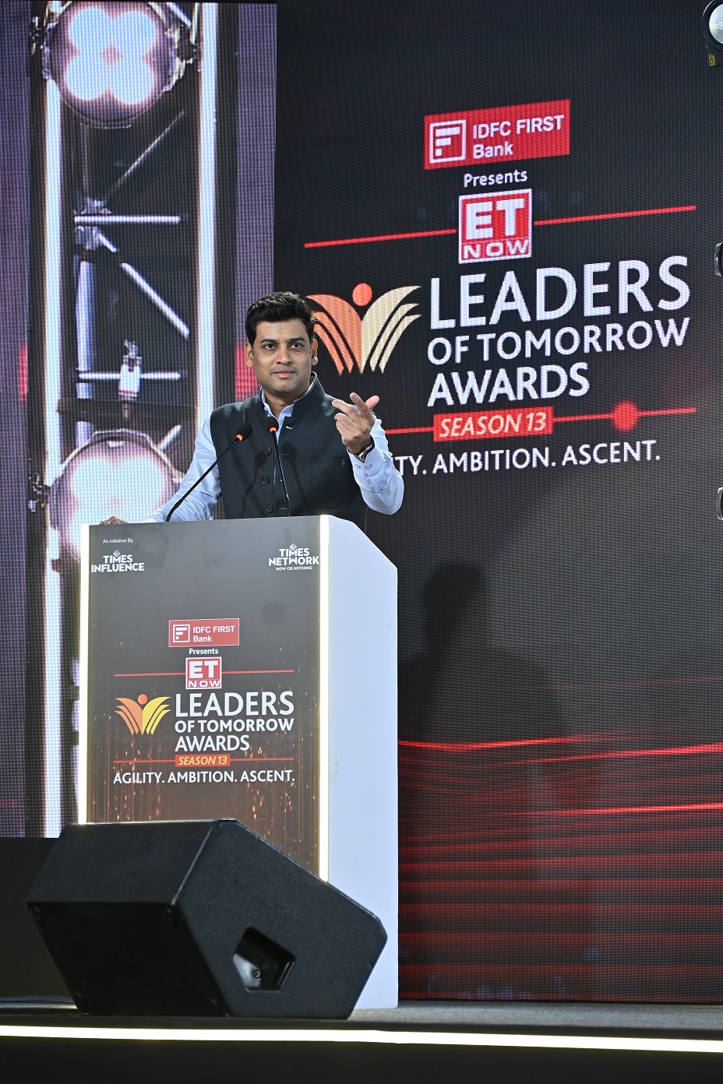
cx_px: 362
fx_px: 3705
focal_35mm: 123
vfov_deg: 16.7
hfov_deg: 11.1
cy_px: 542
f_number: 5.6
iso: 640
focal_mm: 82
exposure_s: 1/125
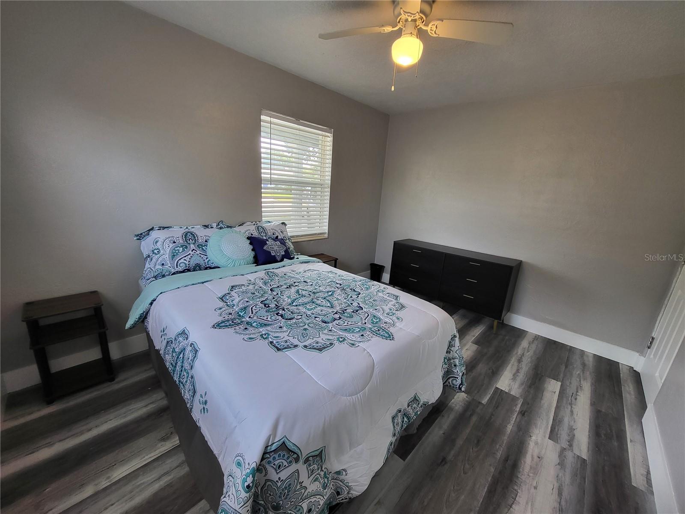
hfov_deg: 106.2
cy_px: 257
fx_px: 257
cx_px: 342
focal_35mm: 13
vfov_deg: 89.9
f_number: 2.2
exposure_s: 1/60
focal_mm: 1.74
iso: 100
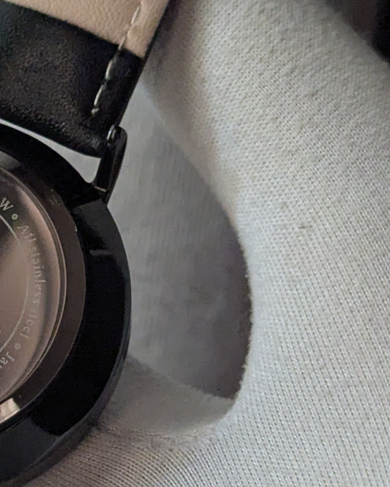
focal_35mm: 154
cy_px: 354
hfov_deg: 9.9
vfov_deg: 12.5
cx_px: -56
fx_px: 2222
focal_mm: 6.81
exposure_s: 1/503
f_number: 1.85
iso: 817
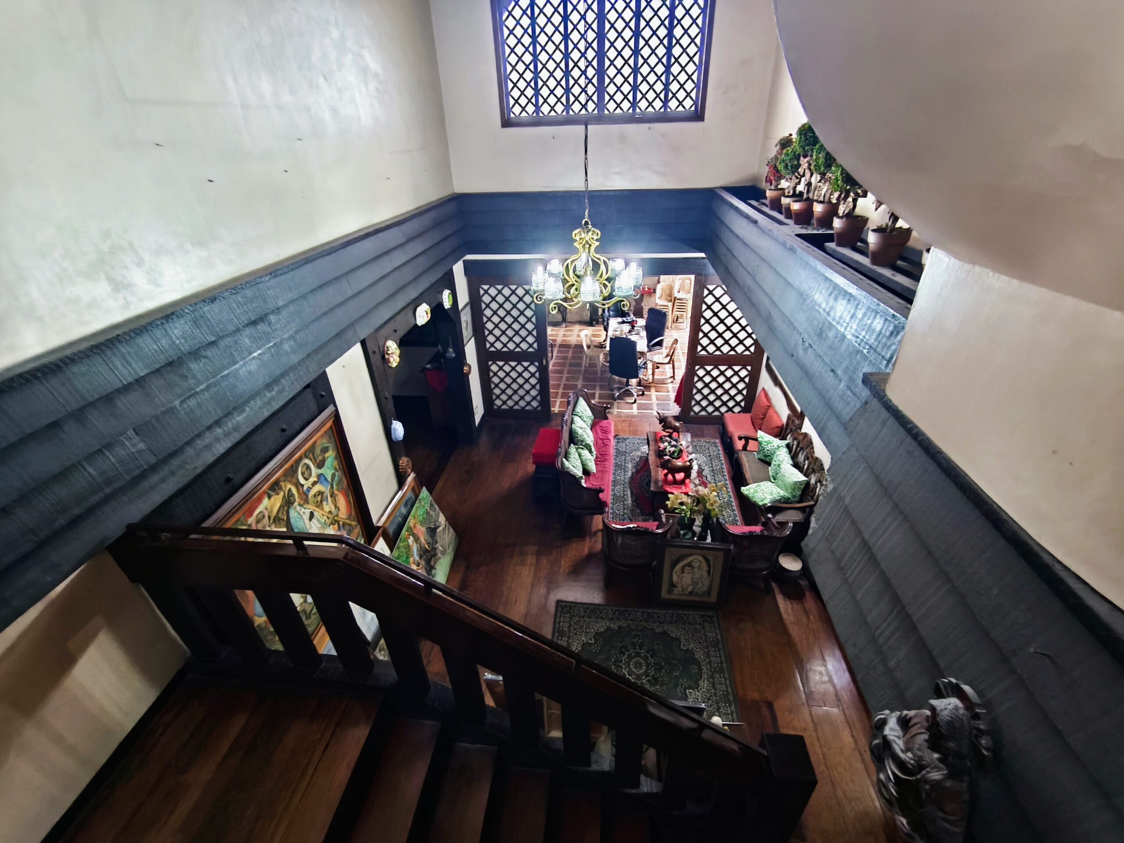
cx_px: 562
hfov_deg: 98.2
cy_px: 422
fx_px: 487
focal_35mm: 15
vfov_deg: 81.7
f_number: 2.2
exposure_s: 1/17.1
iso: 1000
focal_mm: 1.91
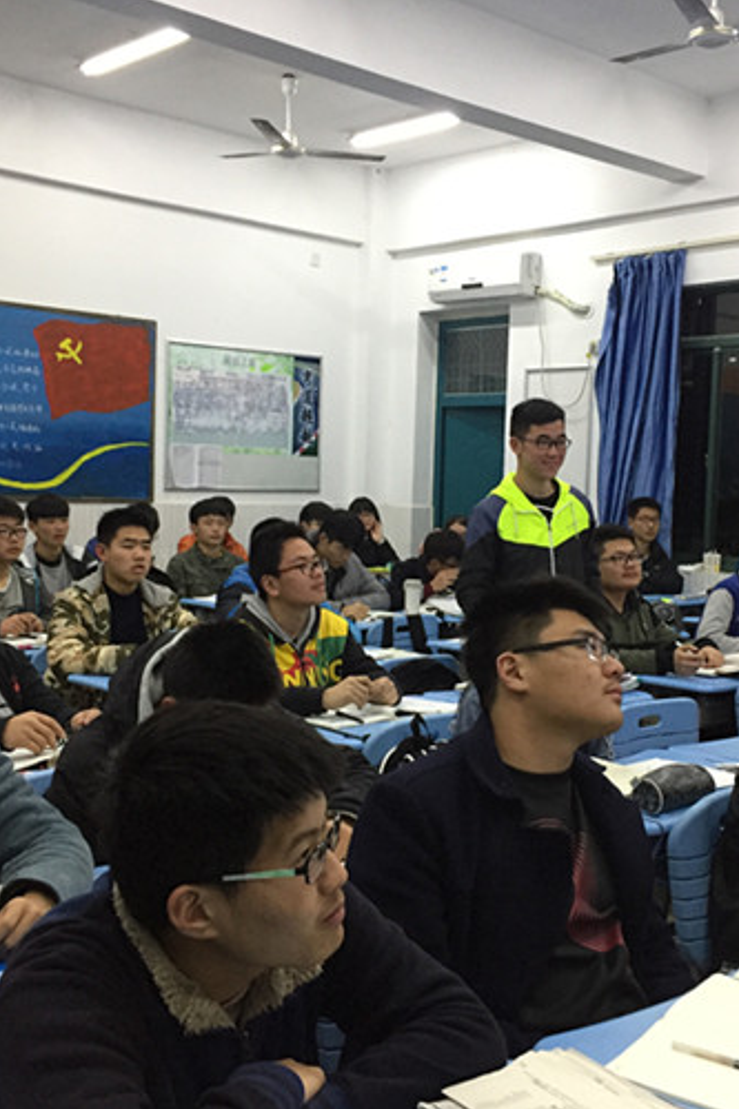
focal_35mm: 41
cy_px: 559
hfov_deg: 32.5
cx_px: 433
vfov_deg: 47.4
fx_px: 1263
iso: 250
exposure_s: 1/33
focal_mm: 4.15
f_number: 2.2
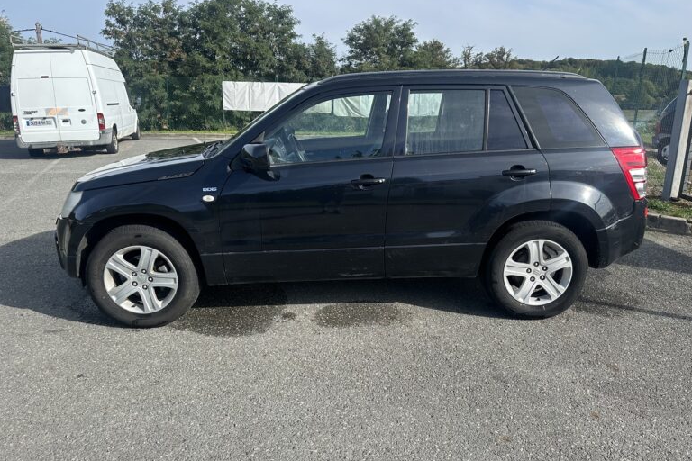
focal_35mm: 26
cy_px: 216
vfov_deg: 49.5
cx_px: 360
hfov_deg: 69.4
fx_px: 500
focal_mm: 6.86
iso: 80
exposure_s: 1/2469
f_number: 1.78
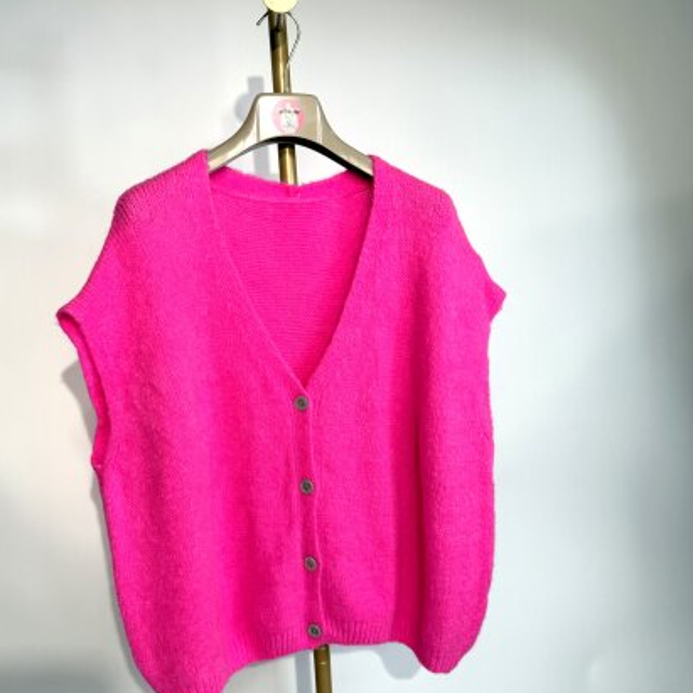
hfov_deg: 52.5
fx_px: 702
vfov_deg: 52.4
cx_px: 317
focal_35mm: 31
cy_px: 383
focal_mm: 6.76
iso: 80
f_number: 1.78
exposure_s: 1/805
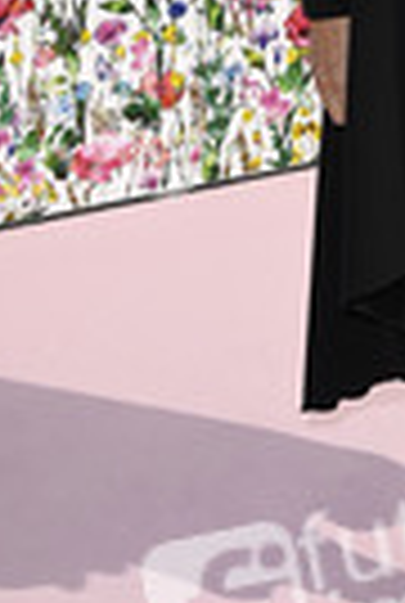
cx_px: 504
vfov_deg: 16.6
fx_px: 1998
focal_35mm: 119
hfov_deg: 11.3
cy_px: -86
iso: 100
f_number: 11
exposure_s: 1/250
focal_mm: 40
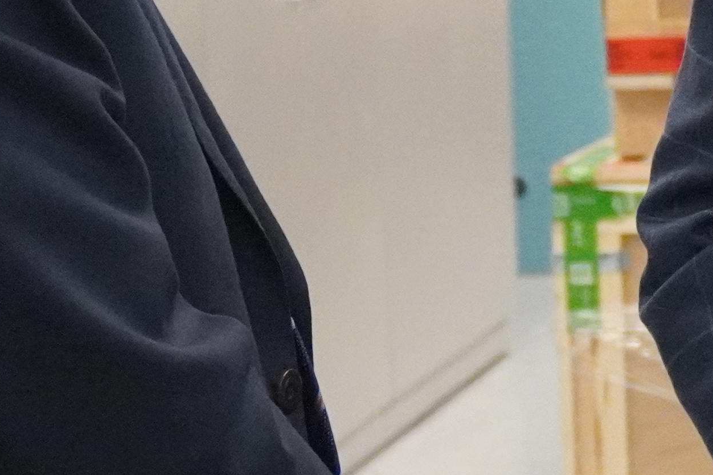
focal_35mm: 208
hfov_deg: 9.7
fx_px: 4128
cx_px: 953
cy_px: -2
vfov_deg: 6.6
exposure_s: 1/160
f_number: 4.5
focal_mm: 29
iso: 5000
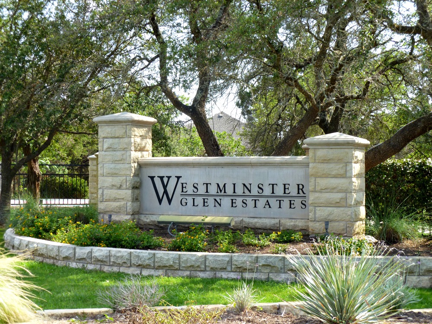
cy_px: 162
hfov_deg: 31.7
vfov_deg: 24.0
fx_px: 761
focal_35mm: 61
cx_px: 216
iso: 80
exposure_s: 1/160
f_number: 4.1
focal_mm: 10.9
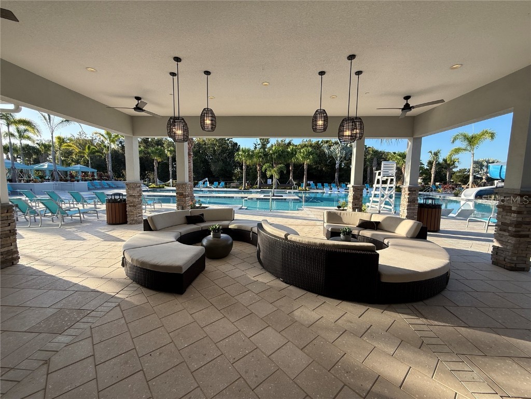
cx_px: 266
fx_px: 215
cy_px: 200
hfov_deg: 102.1
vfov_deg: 85.7
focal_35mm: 14
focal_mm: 2.22
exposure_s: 1/498
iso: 50
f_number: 2.2
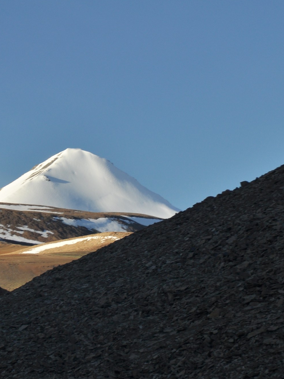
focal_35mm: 261
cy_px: 211
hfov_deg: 5.7
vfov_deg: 7.6
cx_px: 70
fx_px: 2856
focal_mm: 100
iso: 200
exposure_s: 1/50
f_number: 14
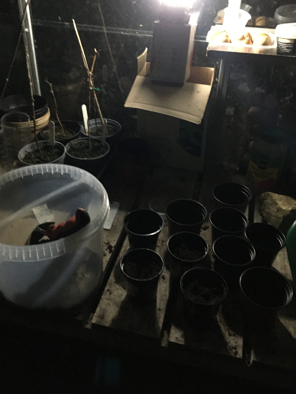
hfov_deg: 41.8
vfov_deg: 53.8
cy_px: 172
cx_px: 144
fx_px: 388
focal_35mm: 34
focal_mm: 4.15
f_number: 2.2
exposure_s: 1/17
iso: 500
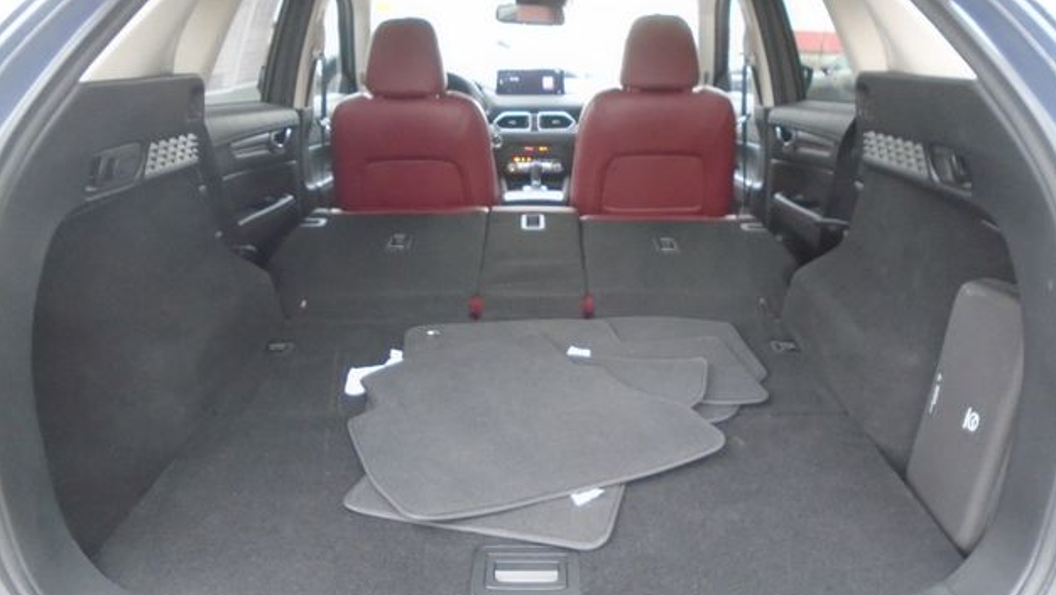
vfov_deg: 40.2
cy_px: 282
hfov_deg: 66.0
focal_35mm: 29
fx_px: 812
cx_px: 539
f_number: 3.2
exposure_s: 1/20
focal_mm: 4.6
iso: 400
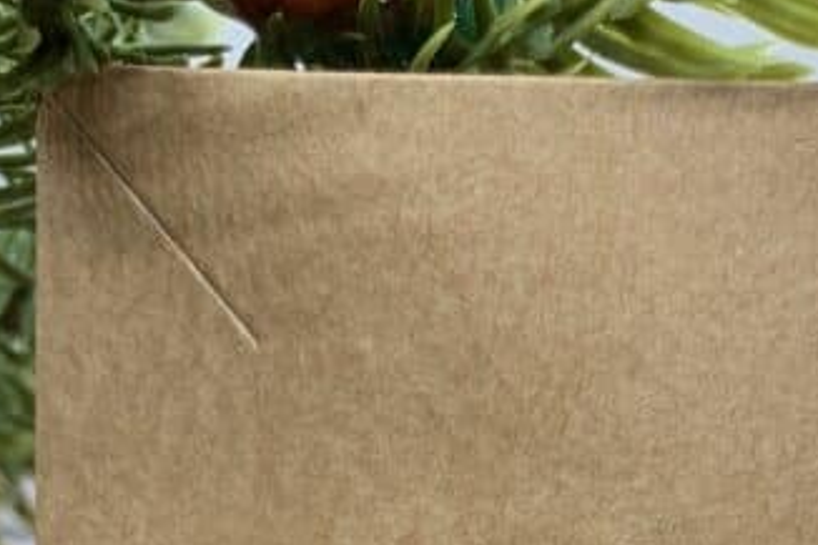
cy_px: 1077
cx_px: 555
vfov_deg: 13.7
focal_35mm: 85
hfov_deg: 23.8
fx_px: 1930
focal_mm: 4.25
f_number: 1.8
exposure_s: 1/60
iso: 50
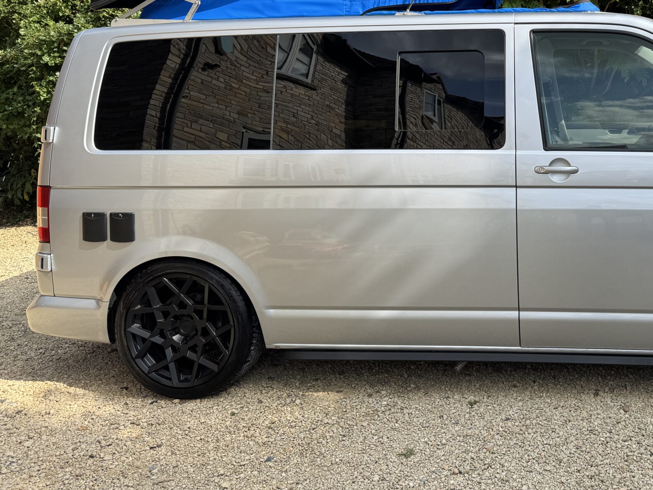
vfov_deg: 35.7
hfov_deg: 45.7
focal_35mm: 39
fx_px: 736
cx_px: 510
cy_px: 99
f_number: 1.78
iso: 80
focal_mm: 6.76
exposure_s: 1/1980
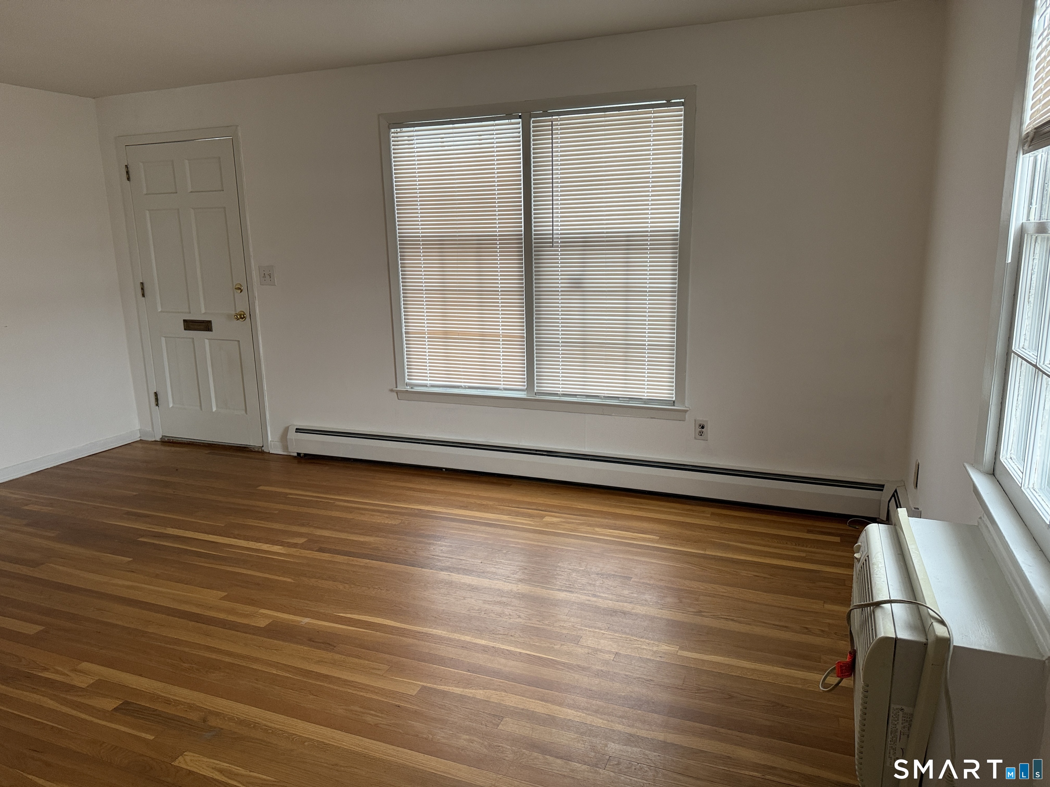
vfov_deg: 56.8
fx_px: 728
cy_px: 394
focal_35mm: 24
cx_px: 525
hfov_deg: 71.6
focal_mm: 6.76
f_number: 1.78
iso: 200
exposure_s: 1/88
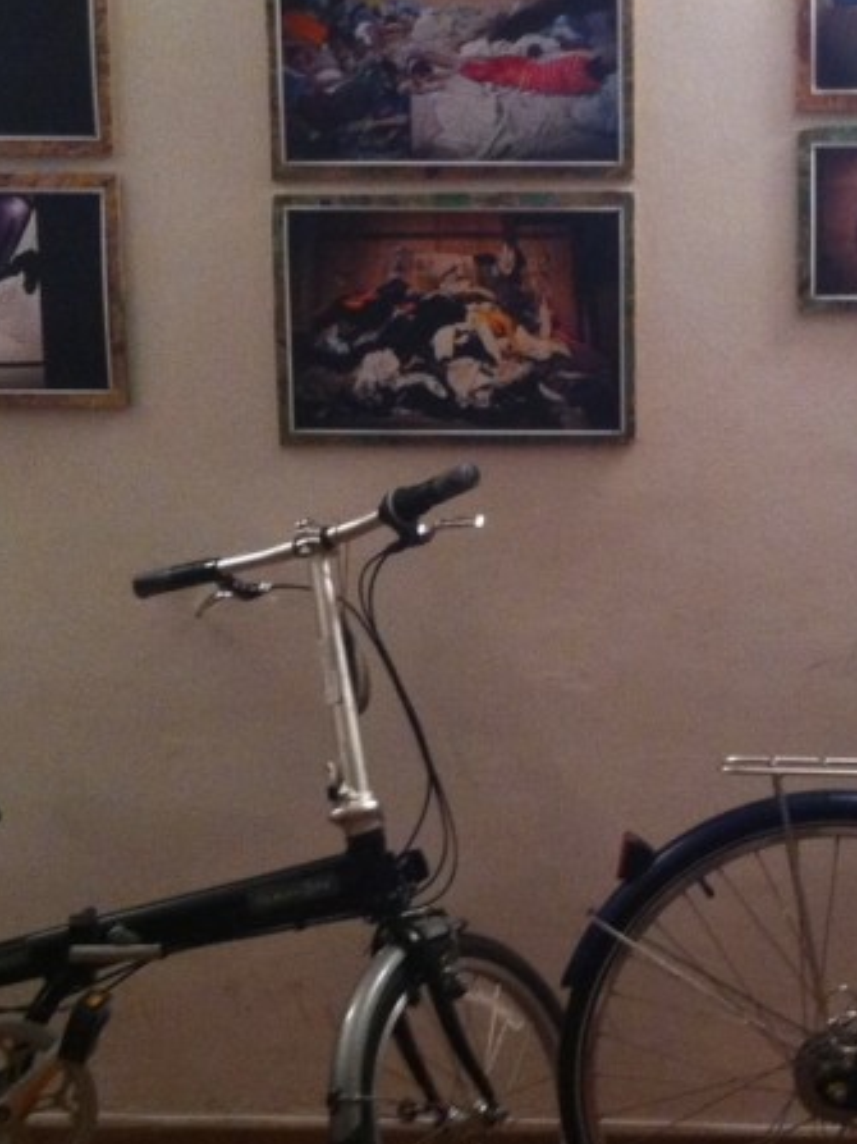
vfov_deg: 24.4
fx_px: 2642
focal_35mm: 80
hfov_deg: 18.2
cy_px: 543
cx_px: 724
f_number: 2.8
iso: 320
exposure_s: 1/15
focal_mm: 3.85
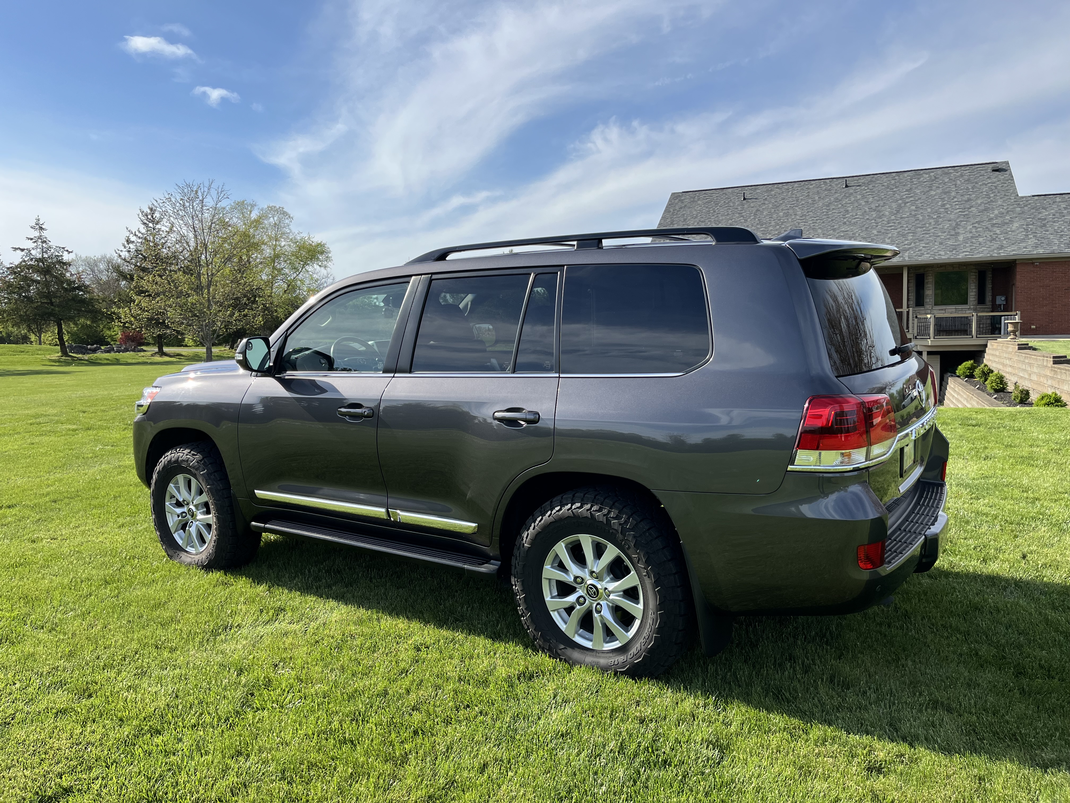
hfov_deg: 67.3
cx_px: 535
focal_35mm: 26
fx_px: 804
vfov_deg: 53.1
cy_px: 402
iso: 50
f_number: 1.6
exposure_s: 1/2632
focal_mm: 5.1
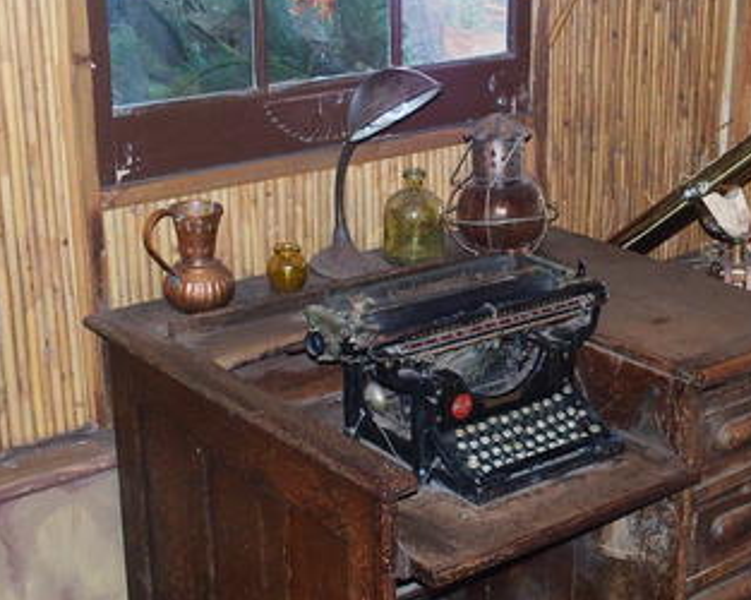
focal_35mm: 59
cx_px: 420
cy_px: 278
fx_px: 1311
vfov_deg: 25.8
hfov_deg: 31.9
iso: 800
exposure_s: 1/40
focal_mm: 9
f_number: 2.8
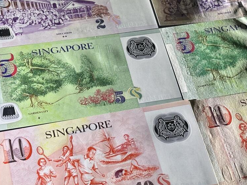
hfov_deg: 21.8
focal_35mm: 90
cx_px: 139
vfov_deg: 16.3
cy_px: 49
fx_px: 642
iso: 200
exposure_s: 1/33
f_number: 1.78
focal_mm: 6.86
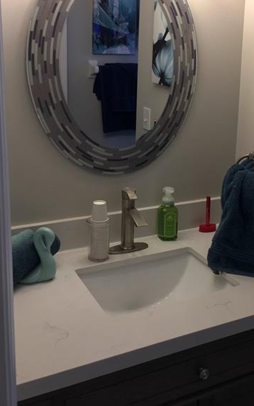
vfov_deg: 47.8
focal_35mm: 41
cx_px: 159
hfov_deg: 31.1
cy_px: 152
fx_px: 454
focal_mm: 4.15
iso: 32
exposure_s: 1/60
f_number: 2.2
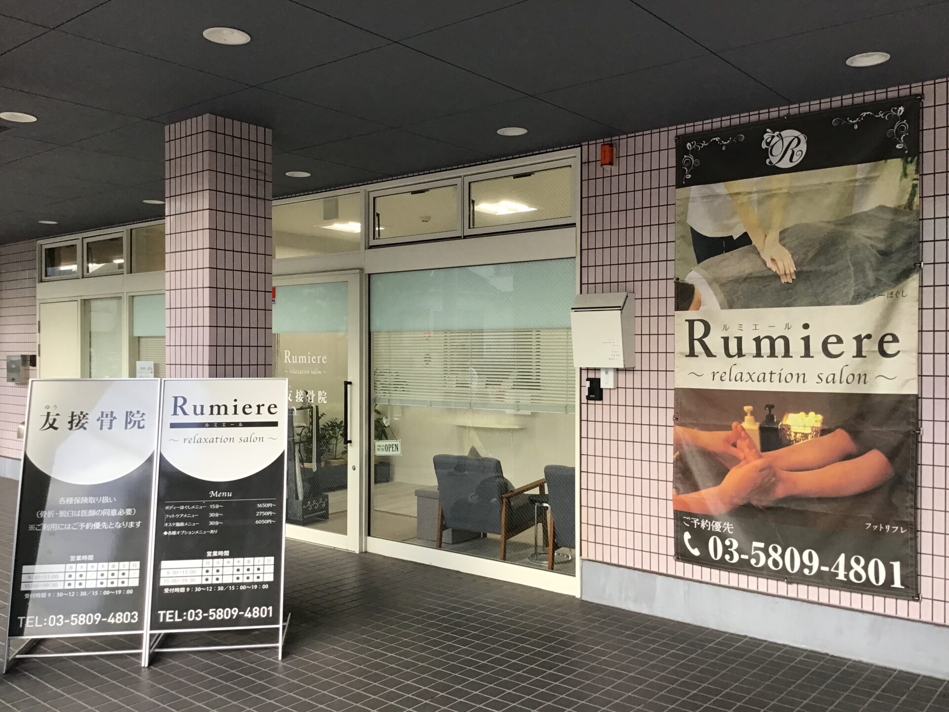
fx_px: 850
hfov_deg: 58.4
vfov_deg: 45.4
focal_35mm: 31
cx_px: 474
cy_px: 356
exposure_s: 1/40
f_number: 2.4
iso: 32
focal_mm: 3.3
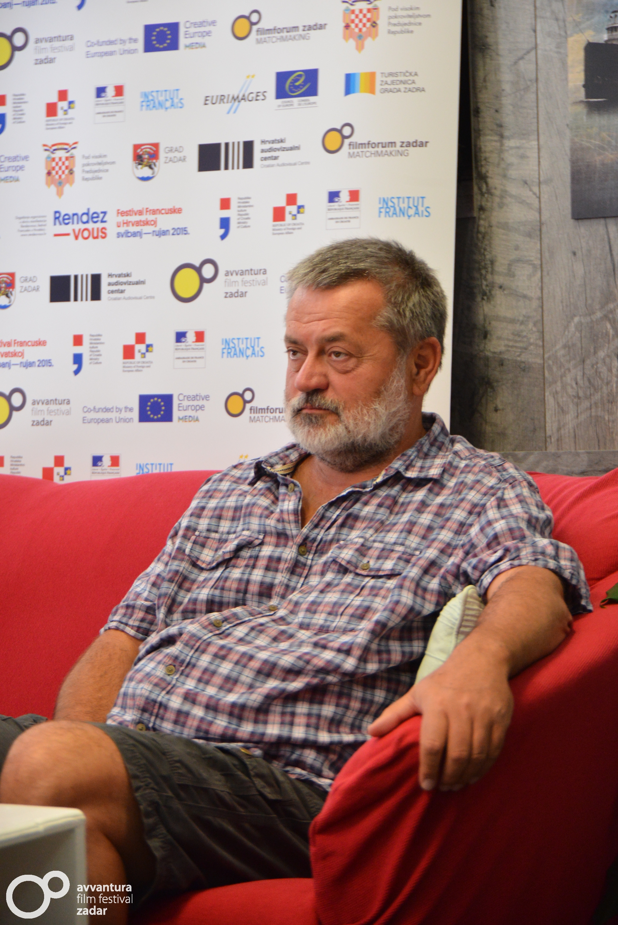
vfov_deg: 17.1
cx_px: 309
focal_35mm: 120
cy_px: 462
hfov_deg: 11.4
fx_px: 3087
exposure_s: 1/80
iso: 2500
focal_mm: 120
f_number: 5.6
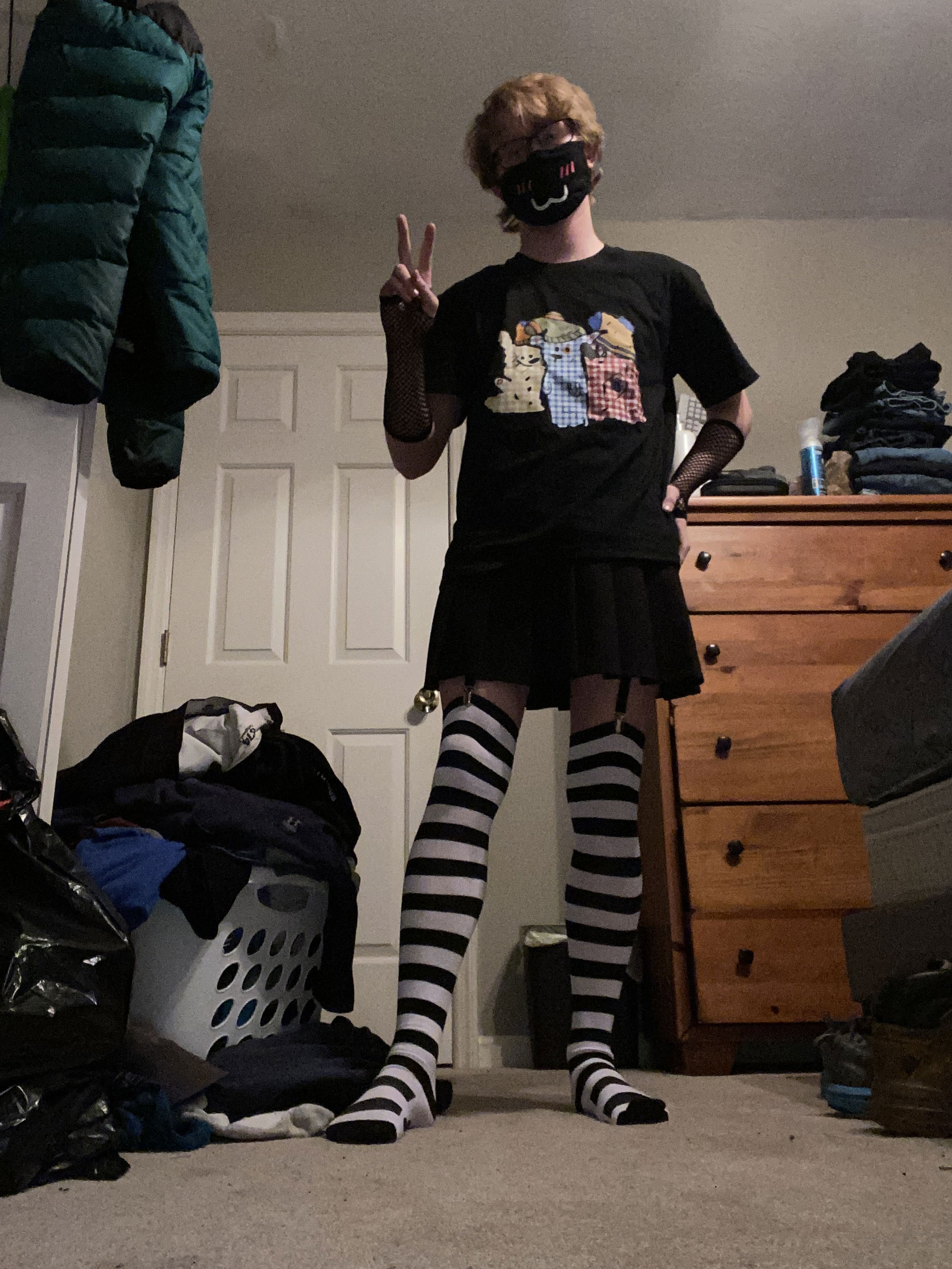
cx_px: 476
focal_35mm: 30
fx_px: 1100
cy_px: 634
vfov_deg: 60.0
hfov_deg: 46.8
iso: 400
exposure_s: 1/16
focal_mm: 2.71
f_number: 2.2
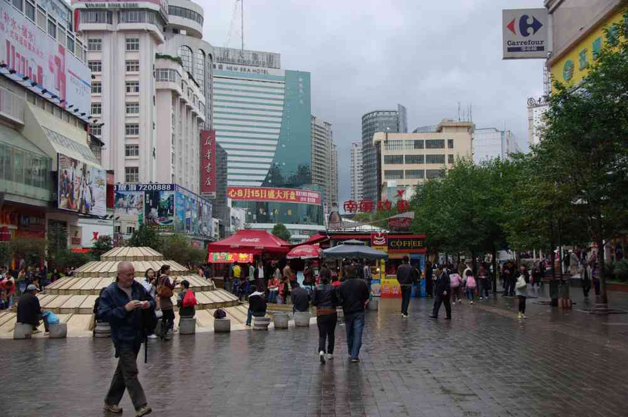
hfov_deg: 48.3
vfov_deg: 33.2
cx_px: 314
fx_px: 701
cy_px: 208
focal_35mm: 40
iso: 100
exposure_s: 1/60
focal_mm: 26.8
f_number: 5.6
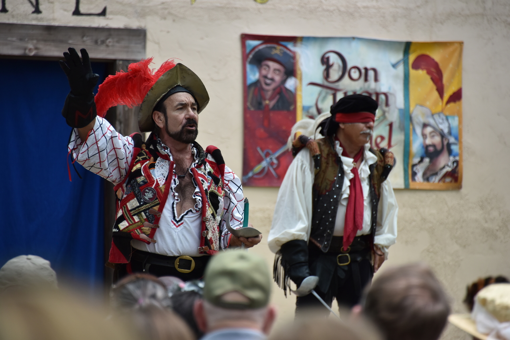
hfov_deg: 6.9
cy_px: 170
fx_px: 4251
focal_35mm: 300
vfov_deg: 4.6
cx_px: 255
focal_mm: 300
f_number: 5.6
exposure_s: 1/640
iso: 560
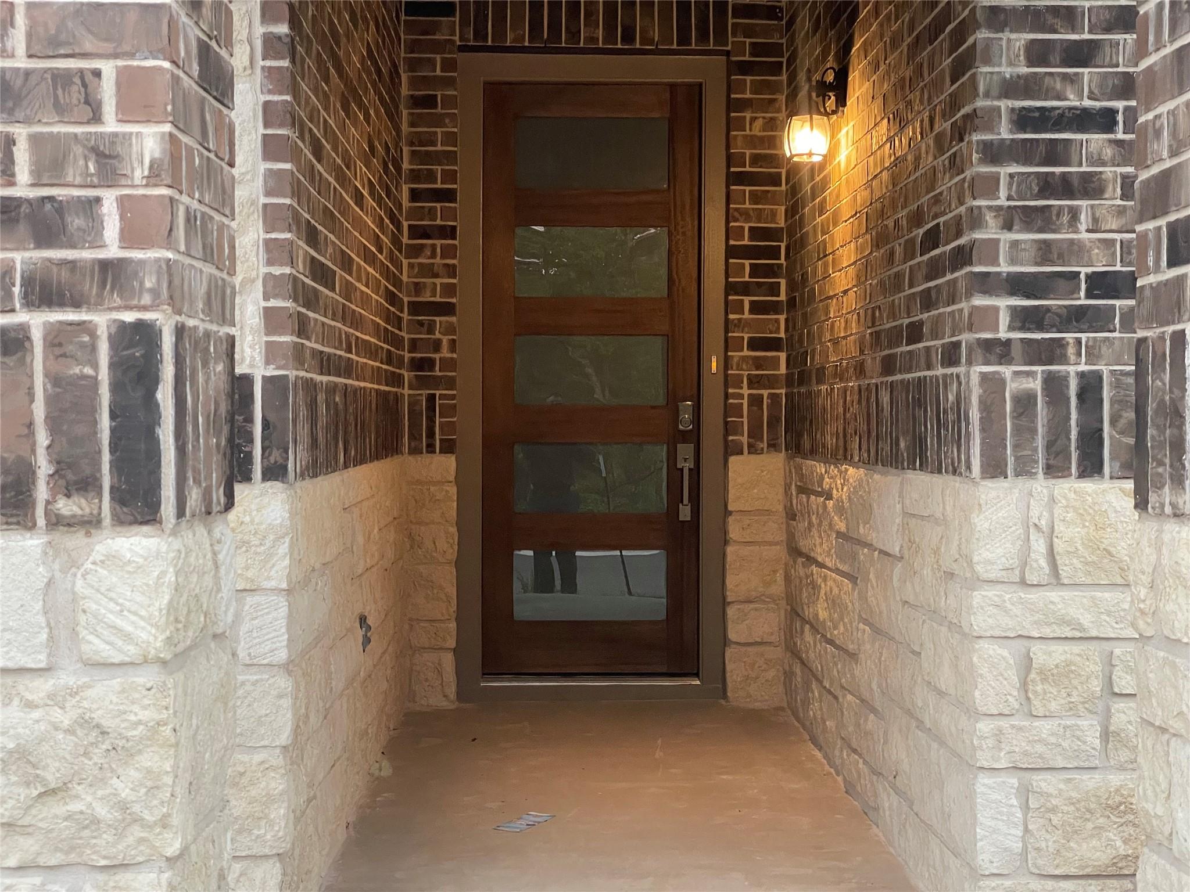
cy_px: 446
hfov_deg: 36.8
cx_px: 595
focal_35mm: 52
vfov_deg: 28.0
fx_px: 1788
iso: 400
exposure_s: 1/60
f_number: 2
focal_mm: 6
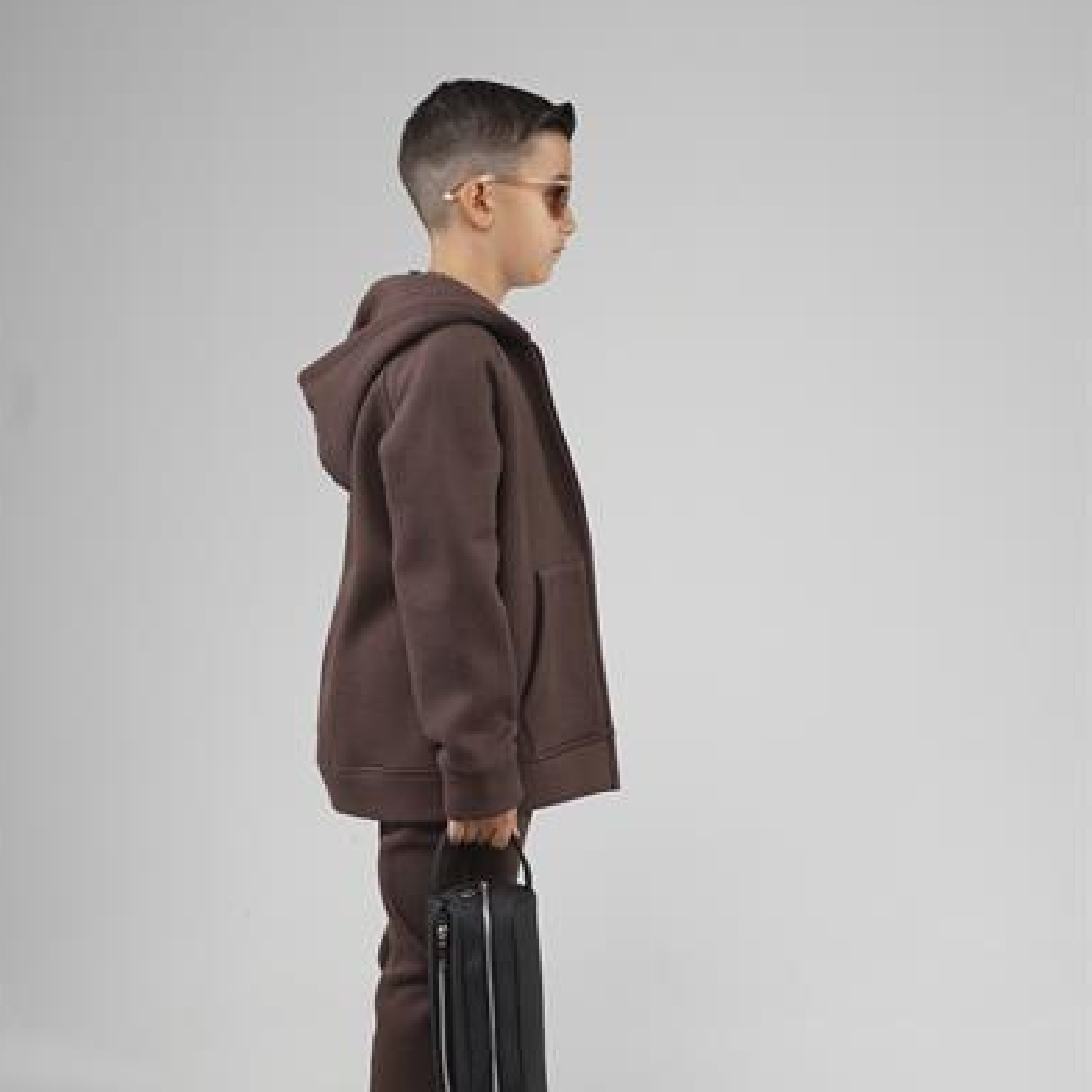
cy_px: 595
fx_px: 2641
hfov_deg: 23.4
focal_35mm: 74
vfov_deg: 23.4
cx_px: 539
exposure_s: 1/160
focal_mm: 38
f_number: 8
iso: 80
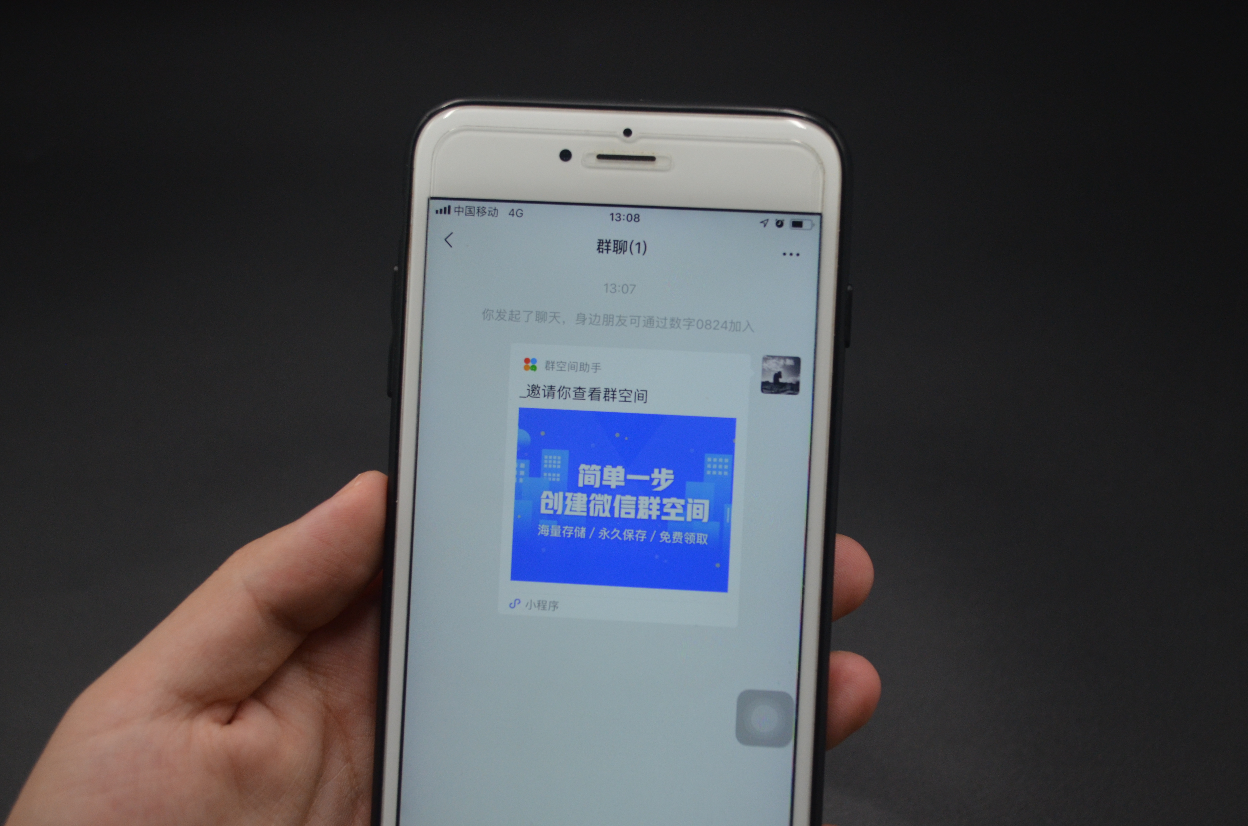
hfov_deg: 45.0
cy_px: 413
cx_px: 624
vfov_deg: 30.7
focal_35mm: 44
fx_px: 1505
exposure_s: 1/640
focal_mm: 29
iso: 800
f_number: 4.5
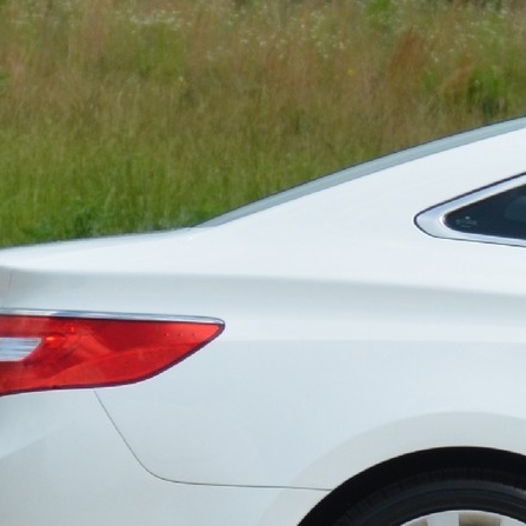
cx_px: 1211
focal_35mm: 640
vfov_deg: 2.7
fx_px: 11003
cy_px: 394
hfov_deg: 2.7
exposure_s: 1/1600
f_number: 7.1
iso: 400
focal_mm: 90
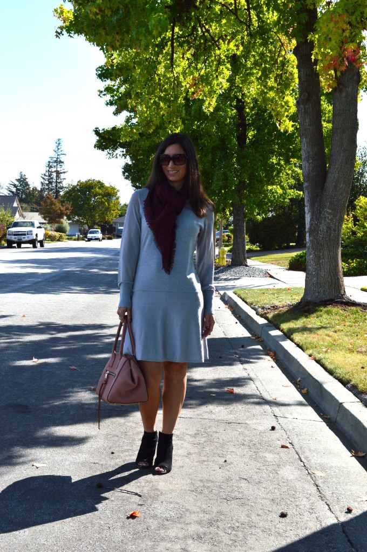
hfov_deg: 25.7
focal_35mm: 52
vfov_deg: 37.9
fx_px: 805
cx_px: 184
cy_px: 276
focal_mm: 35
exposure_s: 1/500
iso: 320
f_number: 11
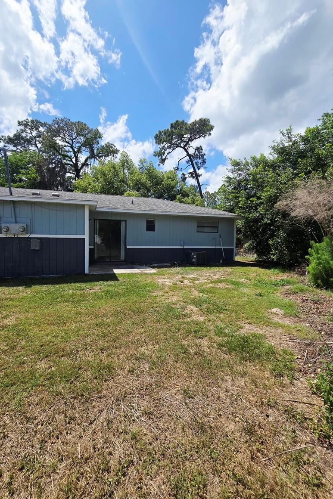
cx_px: 160
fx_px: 194
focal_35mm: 14
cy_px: 248
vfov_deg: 104.2
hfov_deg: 81.2
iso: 50
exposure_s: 1/3333
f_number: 2.2
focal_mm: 2.2
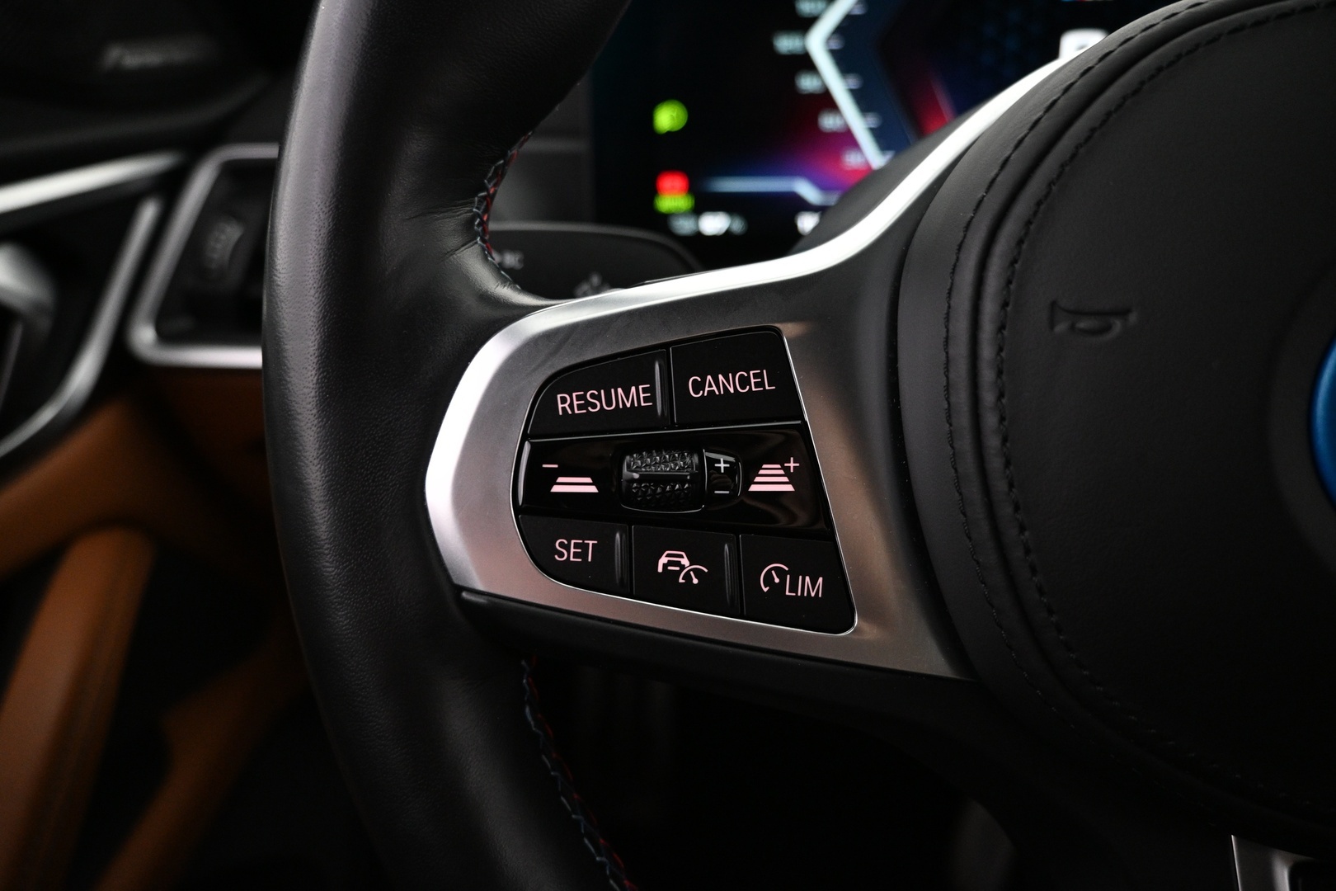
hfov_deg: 73.7
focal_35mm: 24
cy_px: 446
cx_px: 668
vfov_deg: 53.1
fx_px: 891
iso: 1600
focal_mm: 16
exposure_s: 1/40
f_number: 3.5
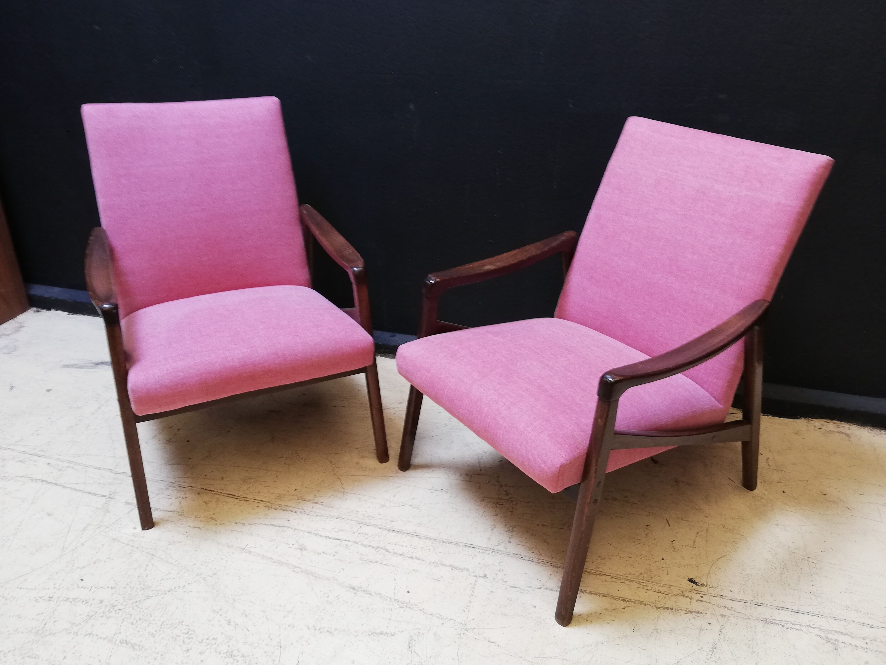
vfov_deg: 53.1
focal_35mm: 26
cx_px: 443
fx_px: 665
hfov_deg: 67.3
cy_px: 332
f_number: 2.2
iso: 160
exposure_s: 1/33.3
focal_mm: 3.81
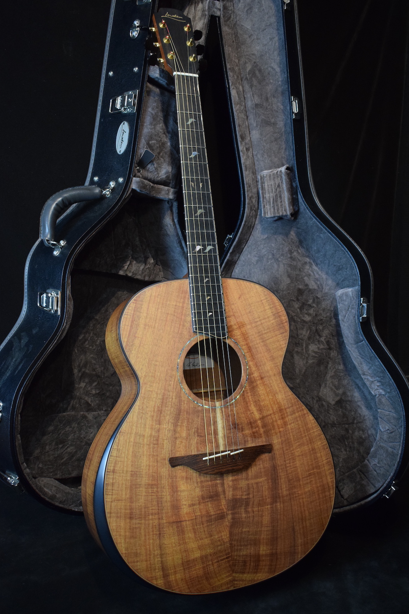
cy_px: 306
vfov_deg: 53.8
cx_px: 200
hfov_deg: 37.3
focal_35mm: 36
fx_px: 605
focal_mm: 23
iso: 2500
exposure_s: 1/60
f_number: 3.8
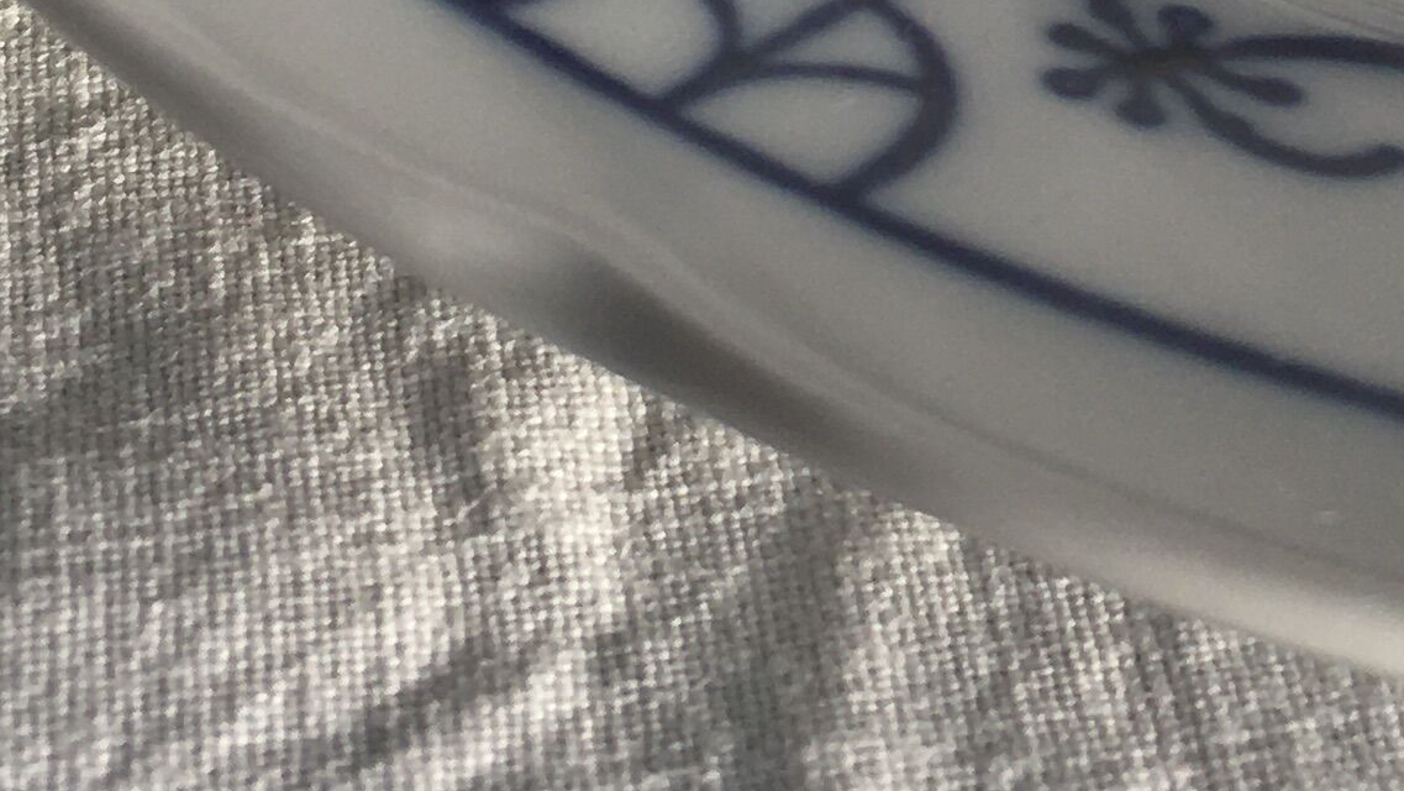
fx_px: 4170
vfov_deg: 10.3
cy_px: -570
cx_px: 1215
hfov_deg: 18.8
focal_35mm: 112
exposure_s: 1/452
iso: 25
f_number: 2.2
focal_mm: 4.15
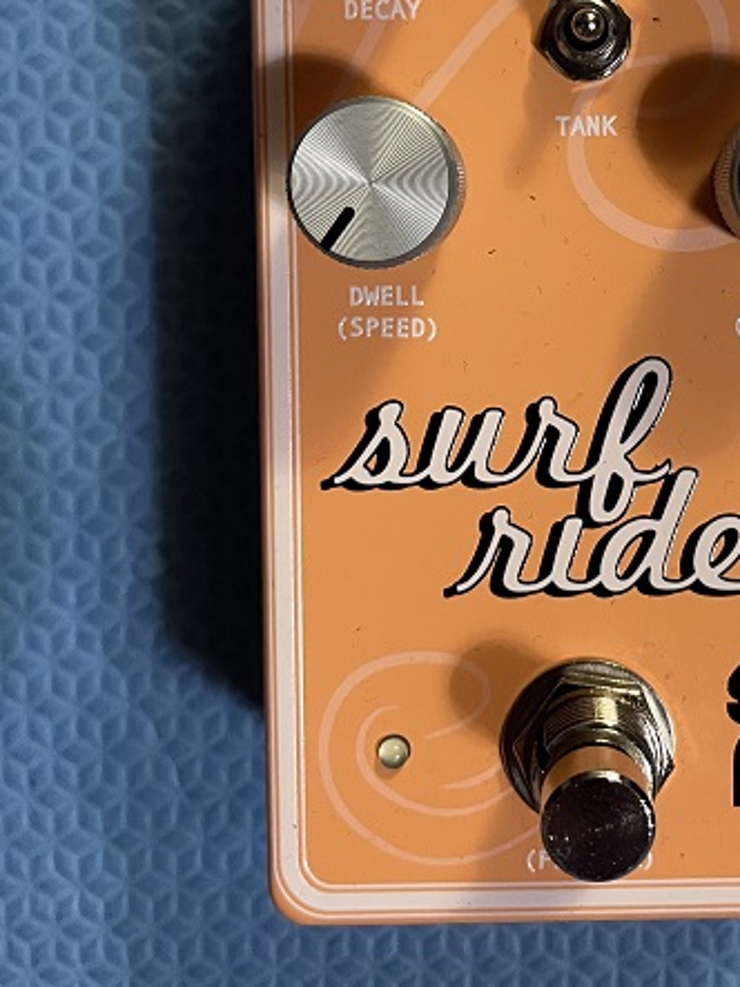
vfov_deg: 39.6
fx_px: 1340
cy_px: 283
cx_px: 571
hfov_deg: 30.3
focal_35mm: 47
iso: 400
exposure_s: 1/40
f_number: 1.6
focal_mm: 4.2
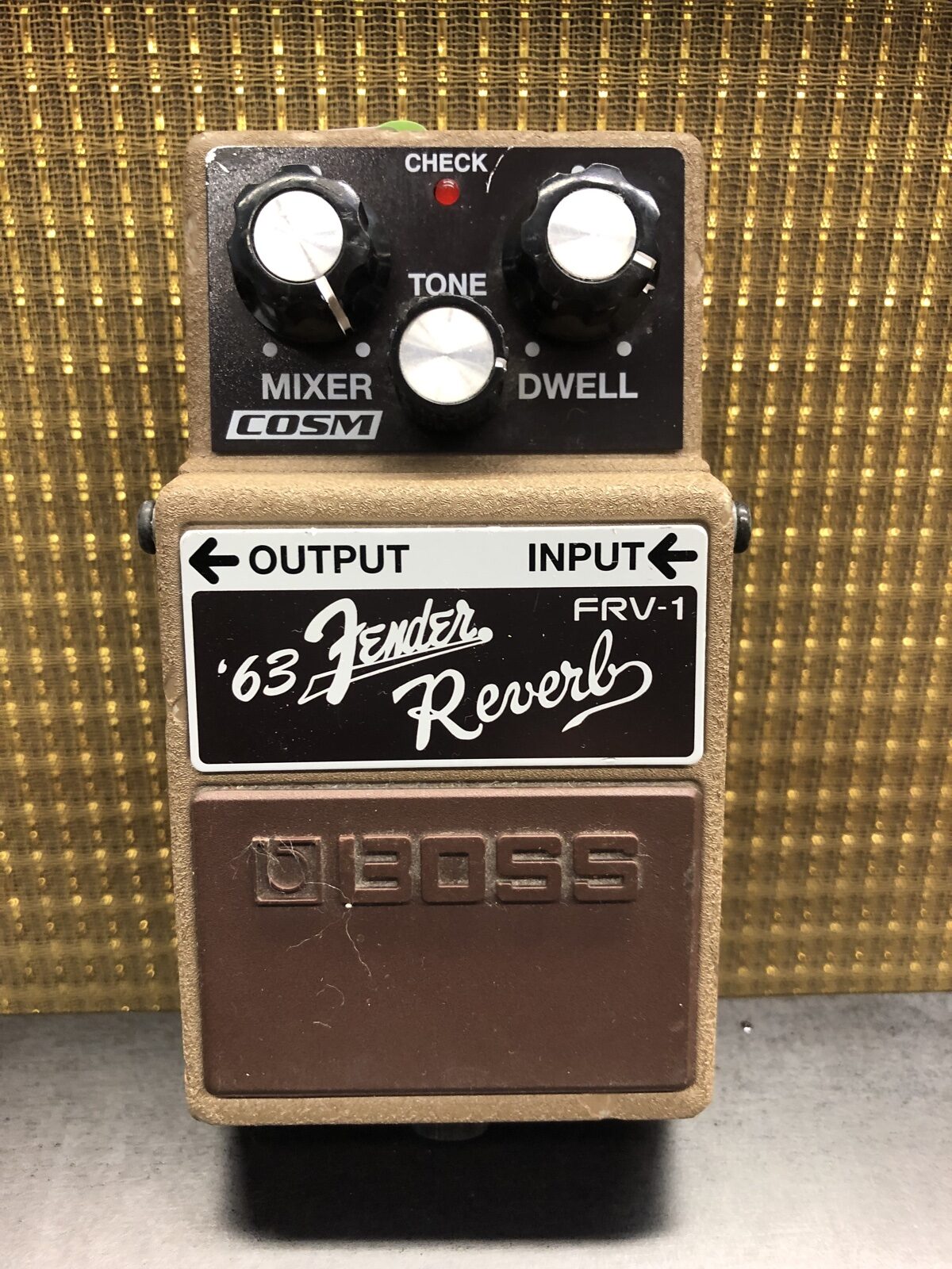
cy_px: 634
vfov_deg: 63.4
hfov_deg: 49.7
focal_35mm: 28
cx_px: 476
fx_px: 1027
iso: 80
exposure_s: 1/17
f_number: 1.8
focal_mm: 3.99
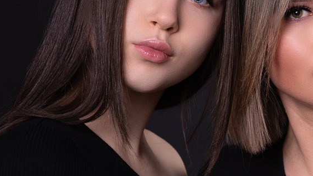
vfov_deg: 5.1
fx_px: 1967
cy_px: 160
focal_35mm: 237
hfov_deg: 9.0
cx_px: 340
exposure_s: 1/160
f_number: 3.2
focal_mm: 50
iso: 200
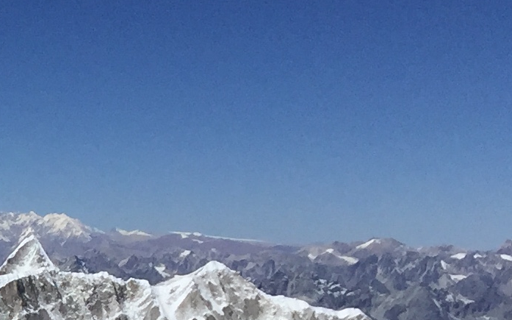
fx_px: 2009
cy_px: 563
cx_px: -597
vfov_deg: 8.7
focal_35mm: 144
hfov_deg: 12.4
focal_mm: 4.15
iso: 32
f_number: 2.2
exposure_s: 1/7937
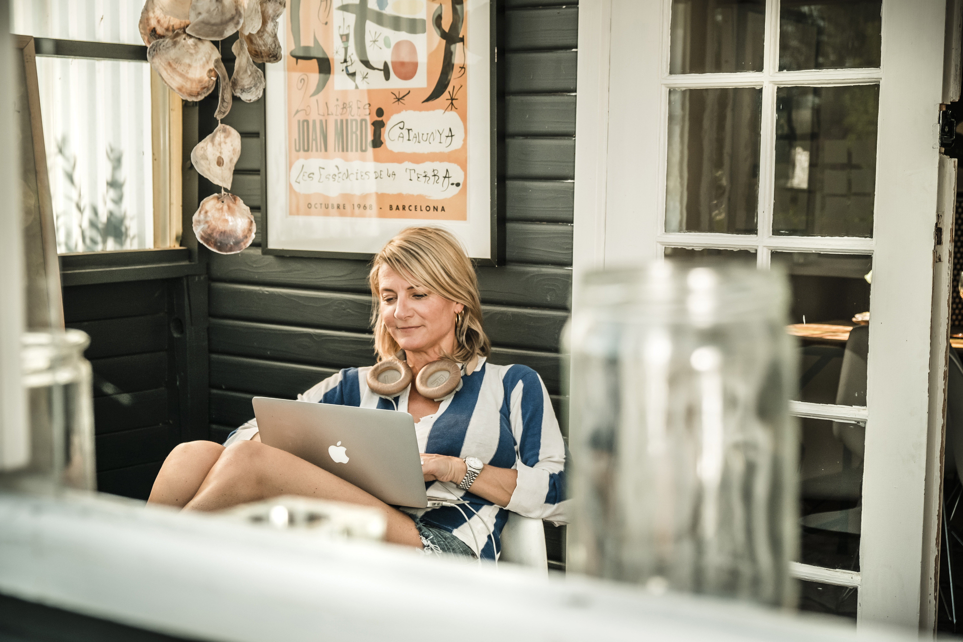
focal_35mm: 61
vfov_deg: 22.3
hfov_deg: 32.9
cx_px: 482
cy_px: 321
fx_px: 1632
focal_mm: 40.7
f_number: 4.5
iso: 400
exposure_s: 1/850
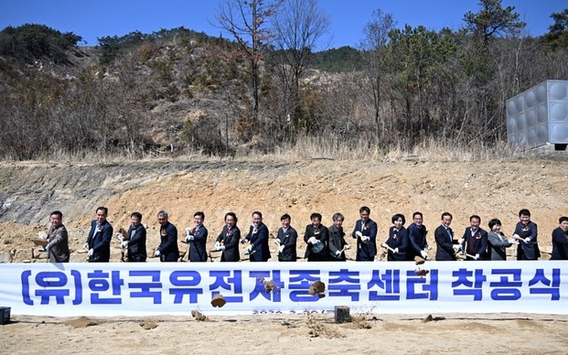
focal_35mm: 35
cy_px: 184
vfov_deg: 36.7
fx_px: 534
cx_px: 283
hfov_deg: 56.0
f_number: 4.5
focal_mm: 33.5
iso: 64
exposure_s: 1/500
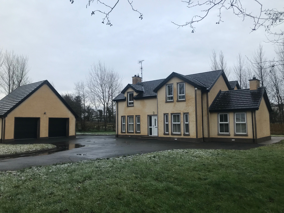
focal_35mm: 28
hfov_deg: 63.4
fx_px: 230
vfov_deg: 49.7
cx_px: 142
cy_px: 106
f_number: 1.8
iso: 20
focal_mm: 3.99
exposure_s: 1/507
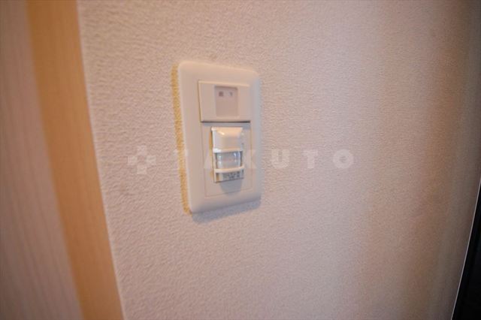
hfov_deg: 112.6
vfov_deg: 89.9
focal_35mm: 12
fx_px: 160
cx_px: 240
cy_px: 160
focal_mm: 8
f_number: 4.5
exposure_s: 1/60
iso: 800
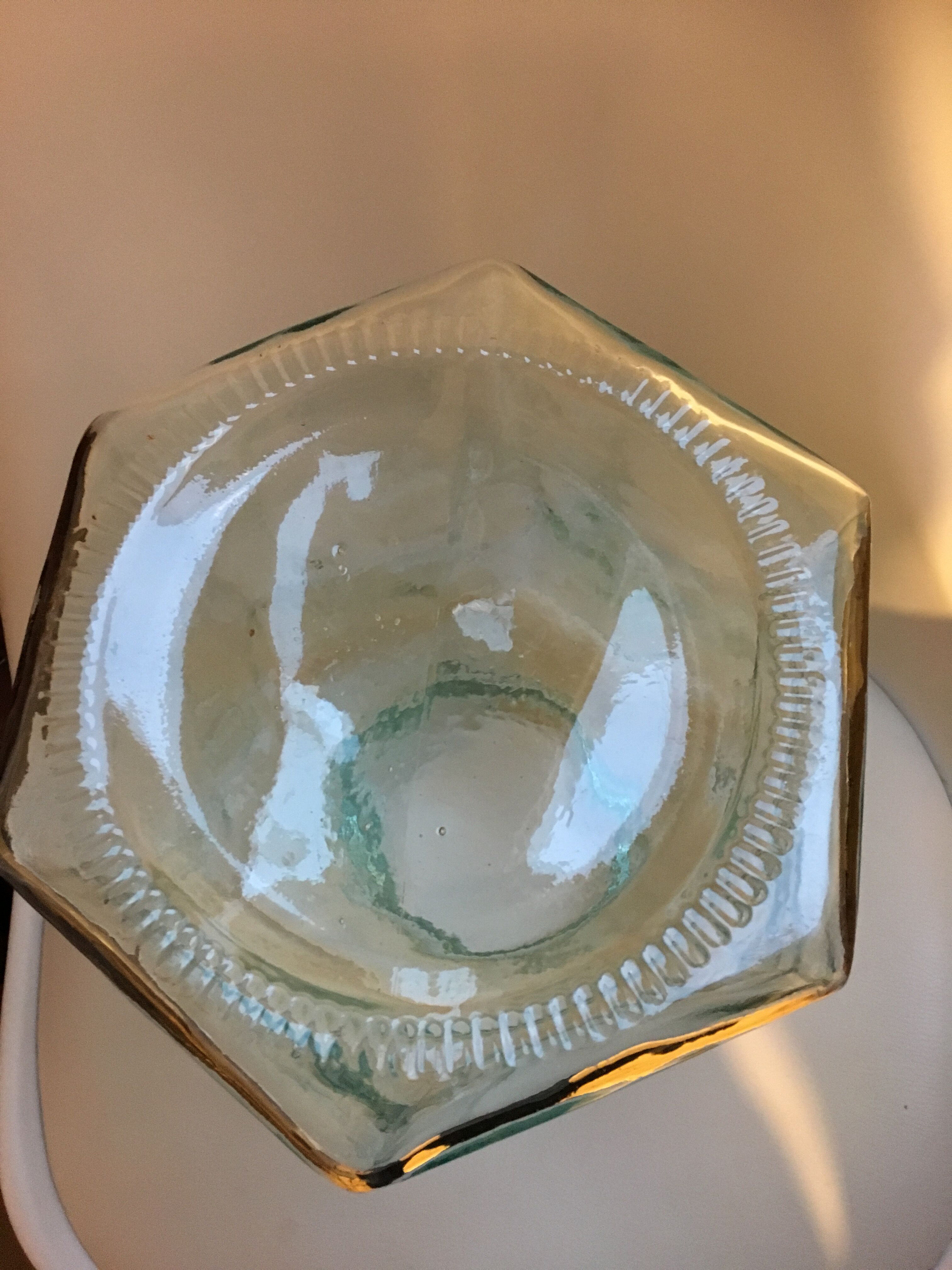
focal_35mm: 29
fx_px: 1063
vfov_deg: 61.7
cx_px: 476
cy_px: 635
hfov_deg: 48.2
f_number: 2.2
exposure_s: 1/17
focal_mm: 4.15
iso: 250
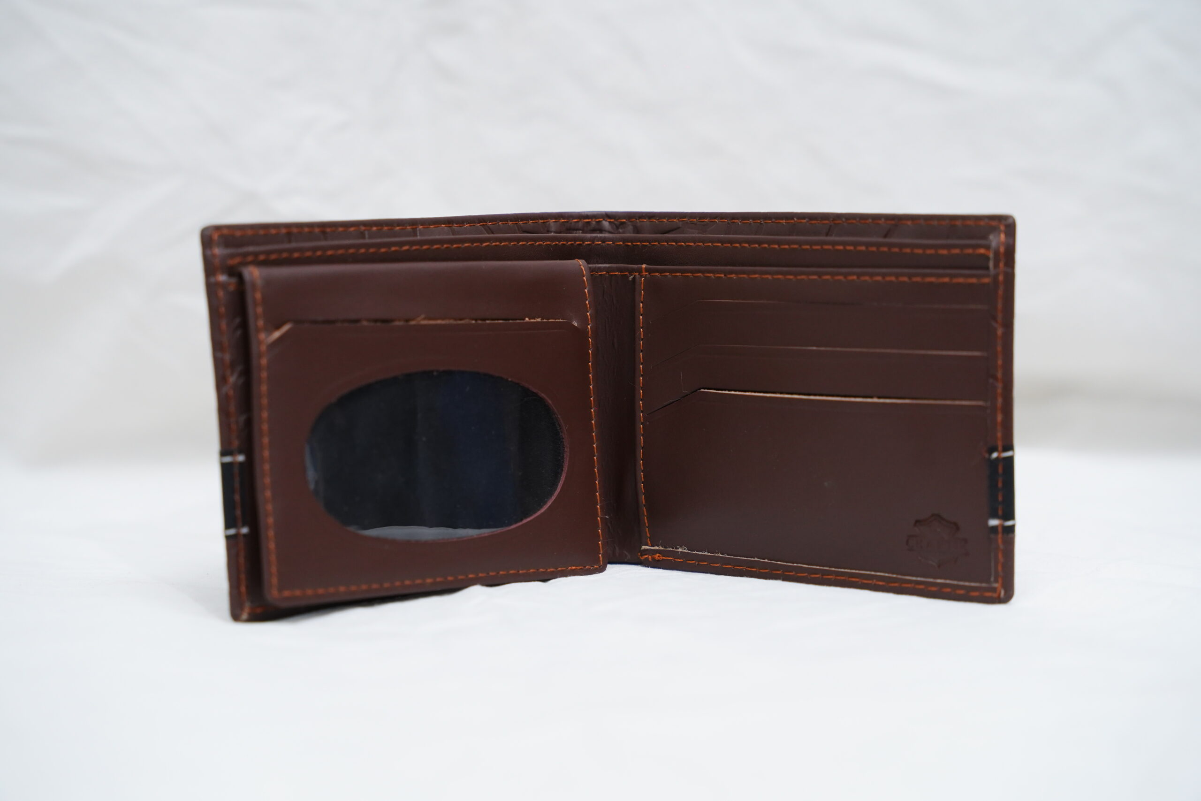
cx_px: 600
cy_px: 400
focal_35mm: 70
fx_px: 2335
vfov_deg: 19.5
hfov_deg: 28.8
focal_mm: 70
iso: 1600
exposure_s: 1/200
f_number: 4.5
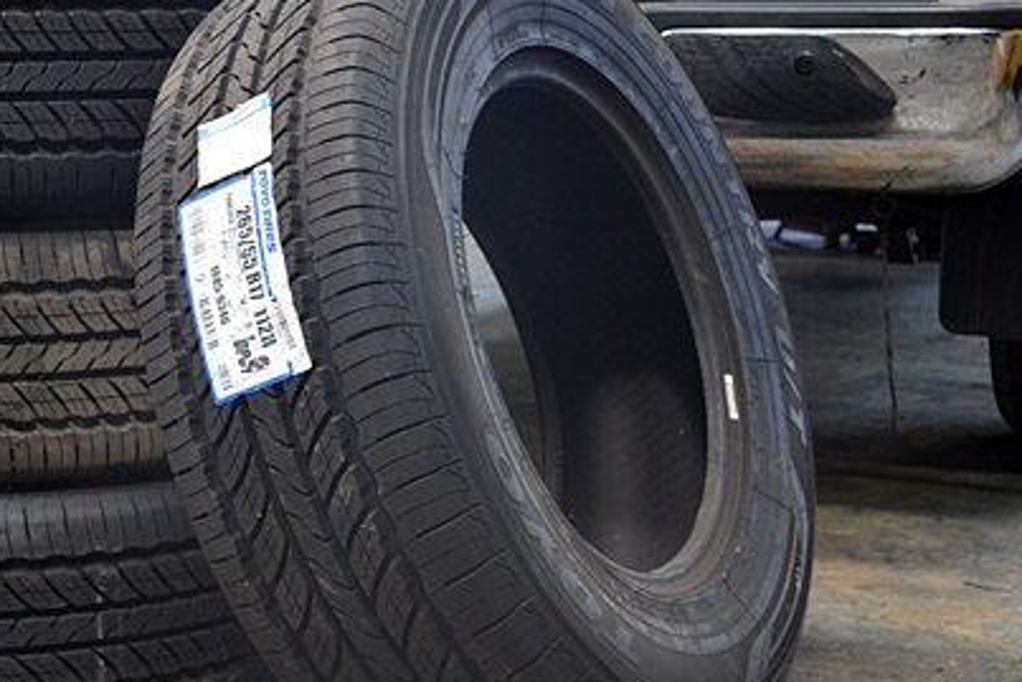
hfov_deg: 27.0
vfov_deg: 18.7
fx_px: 2073
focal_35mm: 73
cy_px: 316
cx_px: 165
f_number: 4.5
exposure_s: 1/25
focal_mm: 28
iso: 800
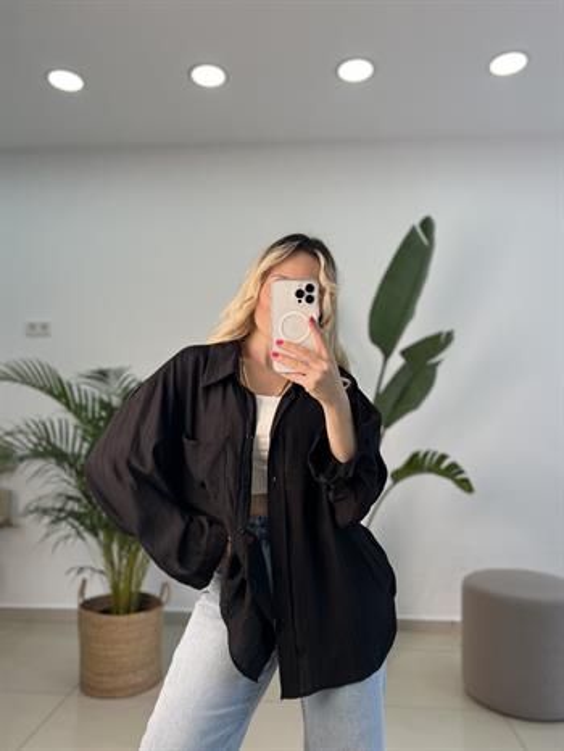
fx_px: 564
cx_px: 282
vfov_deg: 67.3
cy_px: 376
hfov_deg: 53.1
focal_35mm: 26
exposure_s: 1/234
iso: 40
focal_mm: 5.7
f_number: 1.5
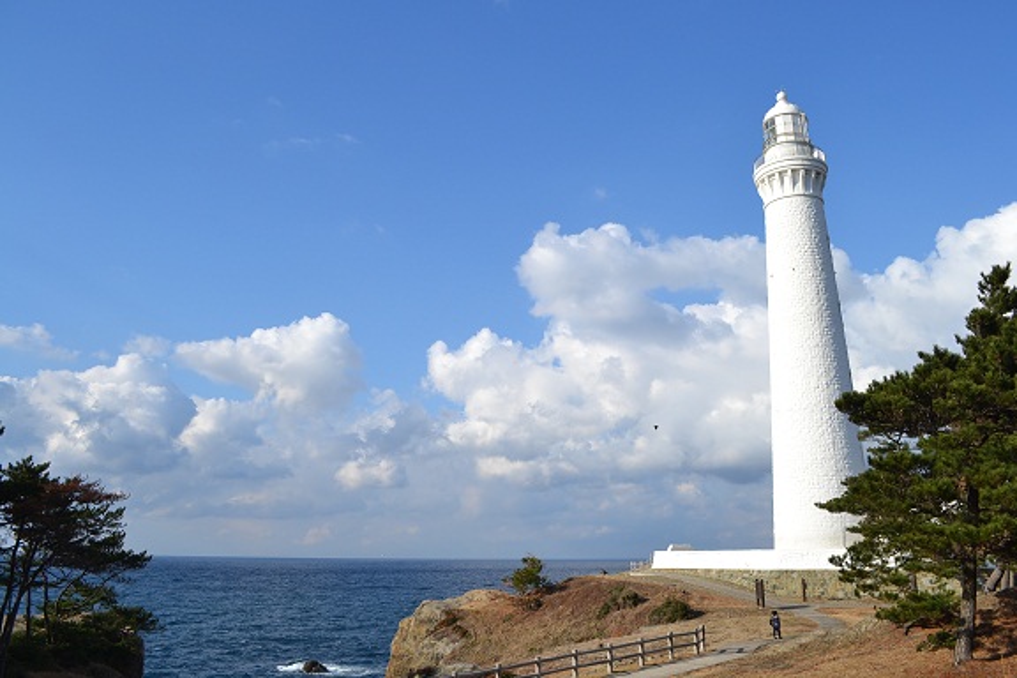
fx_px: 763
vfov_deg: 47.9
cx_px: 508
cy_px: 339
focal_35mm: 27
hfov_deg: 67.4
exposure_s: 1/320
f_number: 9
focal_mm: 18
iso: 100
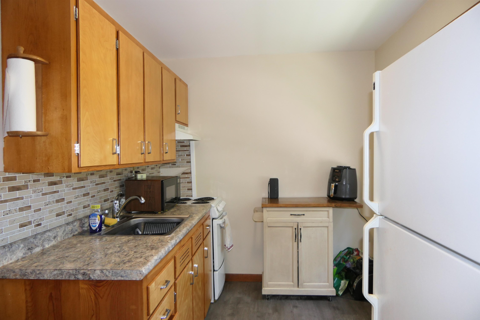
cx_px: 240
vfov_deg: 53.1
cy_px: 160
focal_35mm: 24
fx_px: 320
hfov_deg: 73.7
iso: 500
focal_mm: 8.8
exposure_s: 1/60
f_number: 2.8
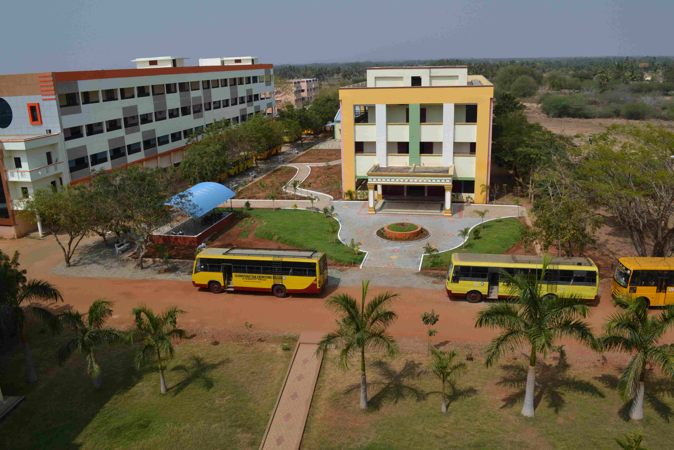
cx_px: 337
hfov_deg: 67.4
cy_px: 225
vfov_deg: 47.9
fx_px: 505
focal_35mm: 27
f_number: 10
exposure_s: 1/1000
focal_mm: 18
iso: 400
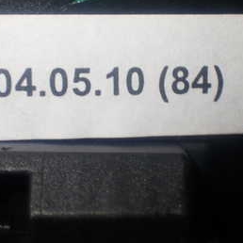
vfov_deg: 22.2
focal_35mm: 78
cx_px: 148
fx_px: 619
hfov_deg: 22.2
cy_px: 103
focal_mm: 6.83
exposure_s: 1/80
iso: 100
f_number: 2.7
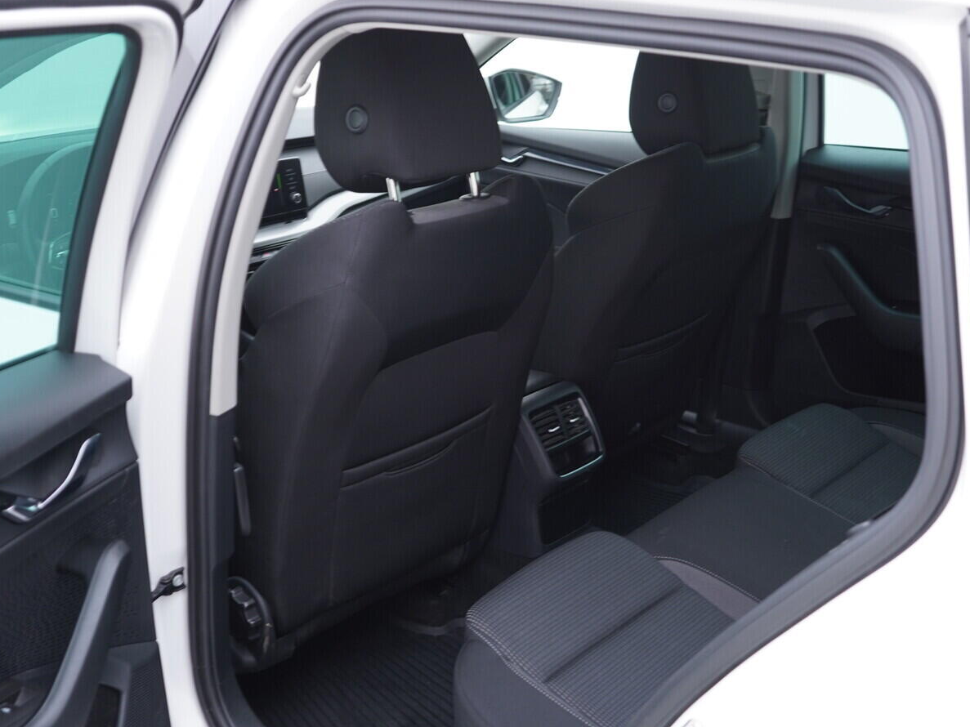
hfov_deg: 44.8
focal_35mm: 42
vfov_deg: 34.3
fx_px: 1177
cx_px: 523
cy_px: 381
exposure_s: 1/40
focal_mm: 24
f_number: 2.8
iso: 200
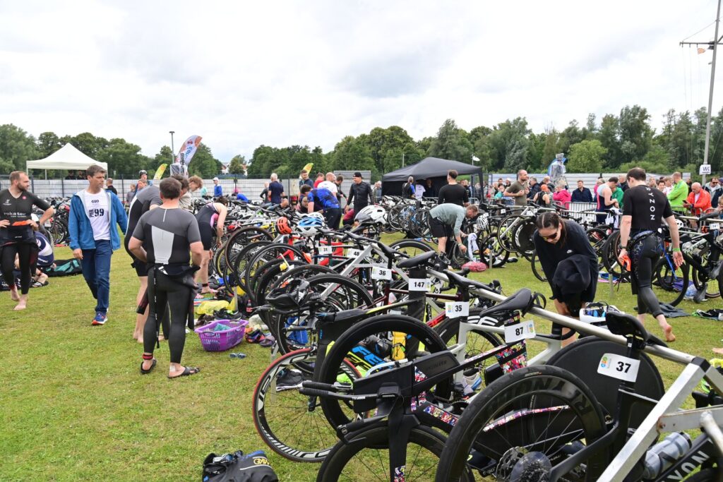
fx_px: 623
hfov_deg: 60.3
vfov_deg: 42.3
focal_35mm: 31
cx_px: 362
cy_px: 241
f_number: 6.3
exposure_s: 1/800
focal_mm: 31
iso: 800
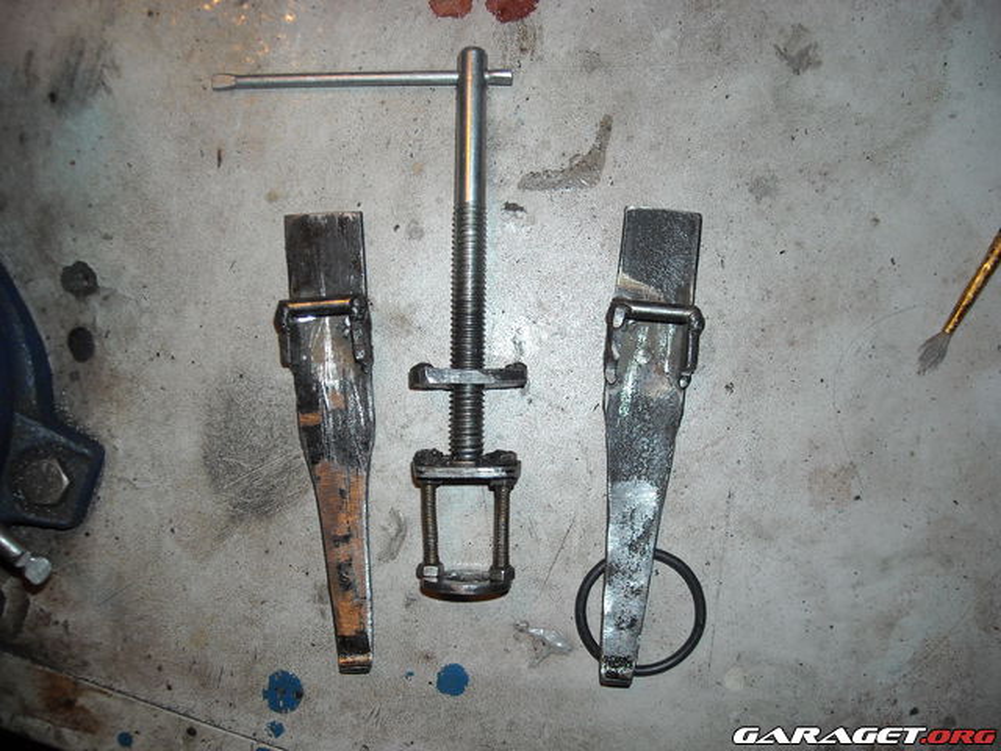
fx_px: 1012
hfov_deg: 52.6
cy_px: 376
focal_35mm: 35
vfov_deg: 40.7
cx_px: 500
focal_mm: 5.7
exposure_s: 1/60
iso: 200
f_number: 2.8
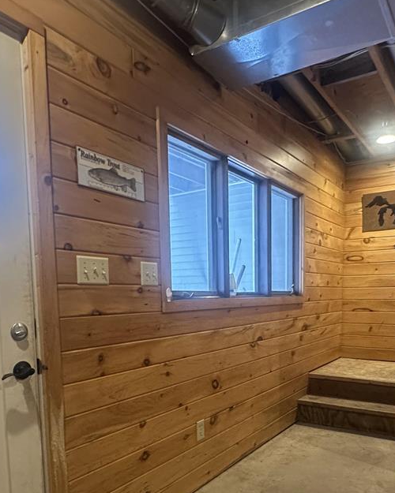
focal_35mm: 28
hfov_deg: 51.5
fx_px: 409
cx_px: 216
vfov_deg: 60.5
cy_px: 336
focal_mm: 2.22
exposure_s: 1/60
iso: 800
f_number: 2.2
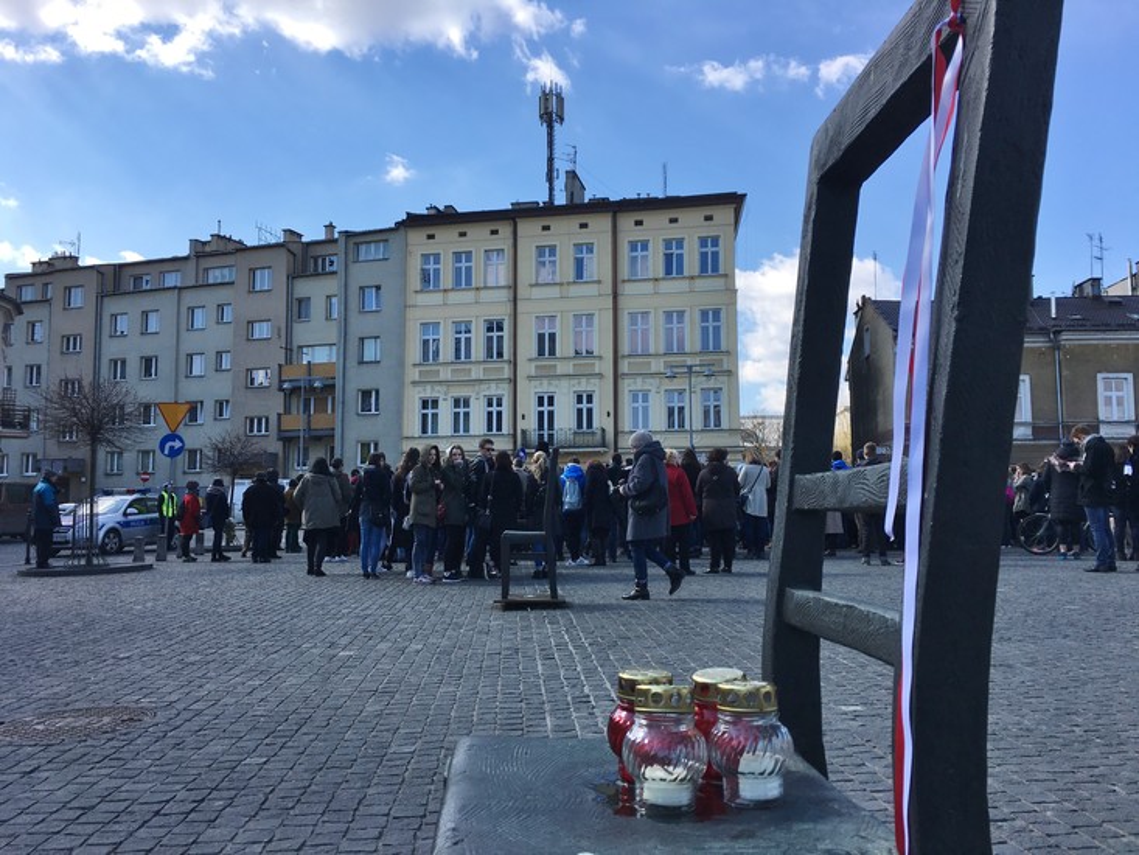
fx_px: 954
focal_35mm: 29
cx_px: 570
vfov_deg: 48.2
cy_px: 428
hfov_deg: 61.7
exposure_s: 1/950
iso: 25
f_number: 2.2
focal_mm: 4.15
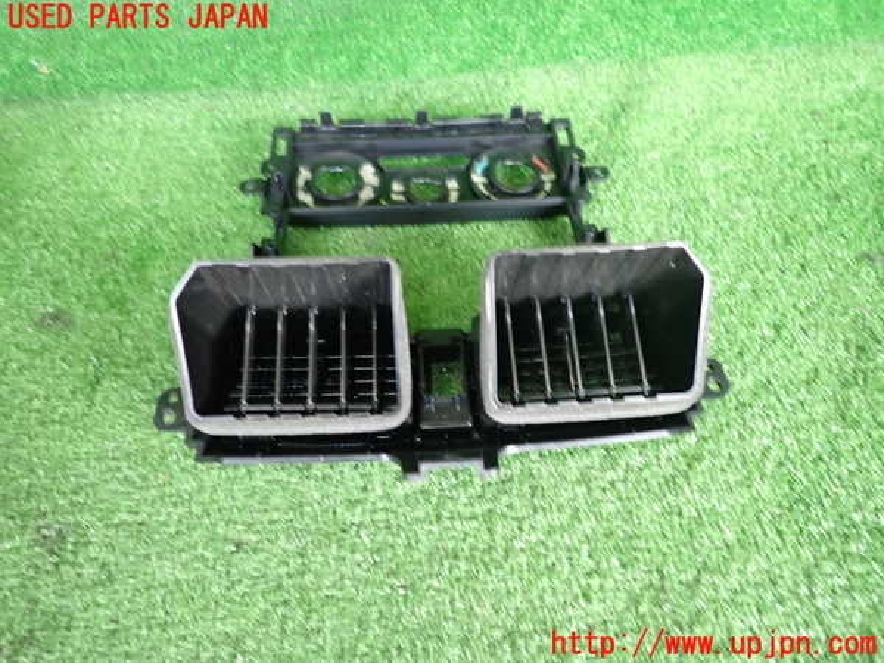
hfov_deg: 69.4
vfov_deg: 54.9
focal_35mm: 25
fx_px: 638
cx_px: 442
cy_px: 332
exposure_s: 1/13
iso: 800
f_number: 5.6
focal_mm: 4.5
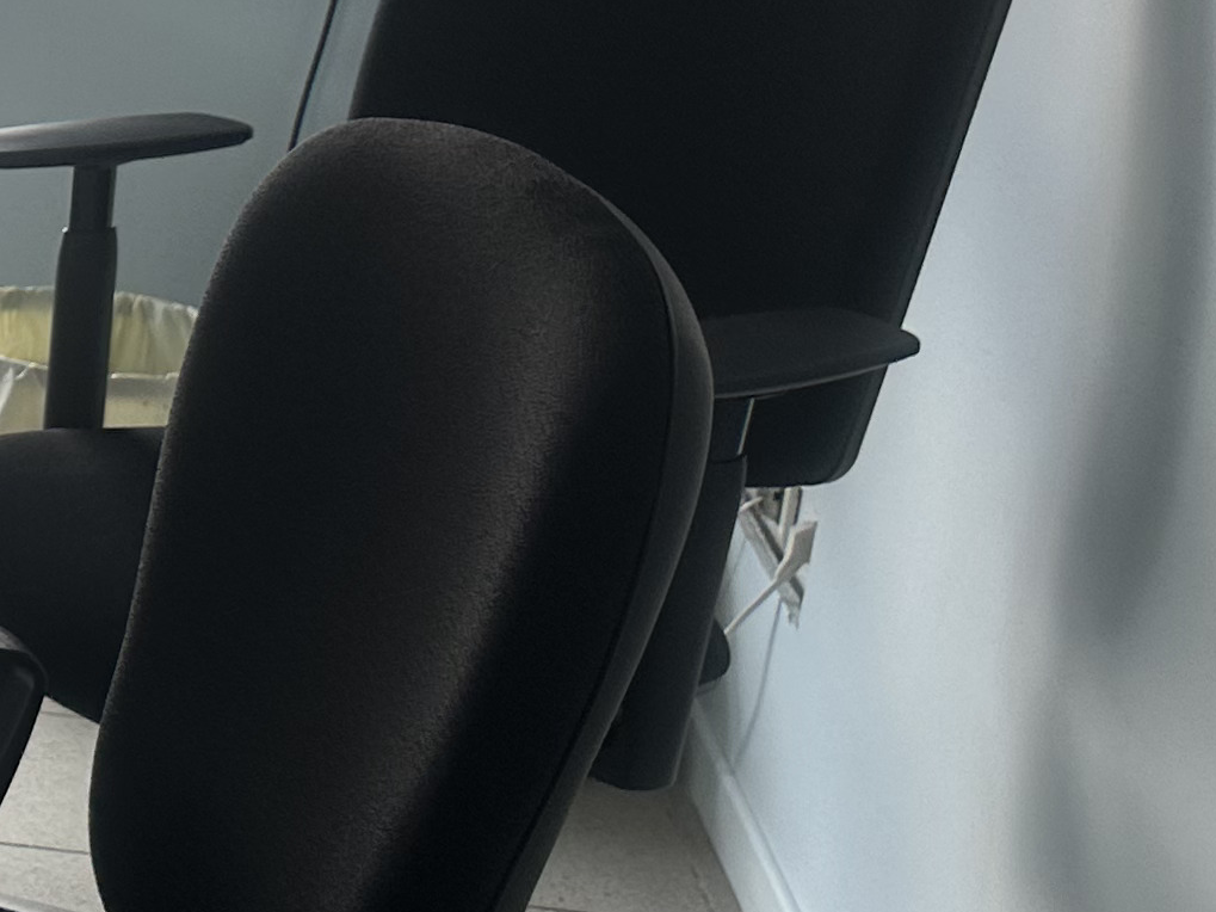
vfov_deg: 15.5
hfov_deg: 16.7
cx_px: -1050
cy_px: 309
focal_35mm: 95
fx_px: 3337
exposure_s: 1/230
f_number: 1.78
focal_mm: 6.86
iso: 64
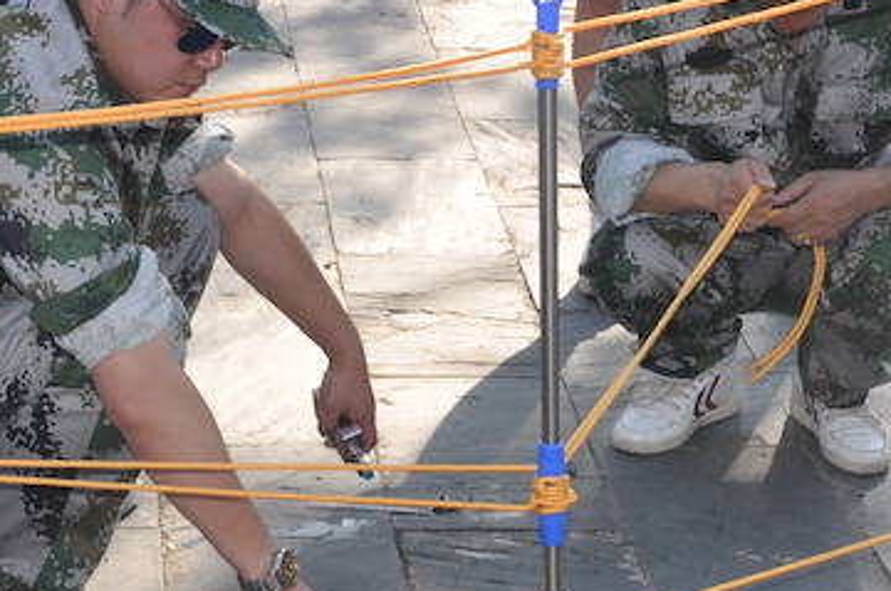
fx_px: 2966
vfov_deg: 11.1
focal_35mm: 120
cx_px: 455
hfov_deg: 17.1
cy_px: 780
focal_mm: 24
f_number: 9
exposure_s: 1/200
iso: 200
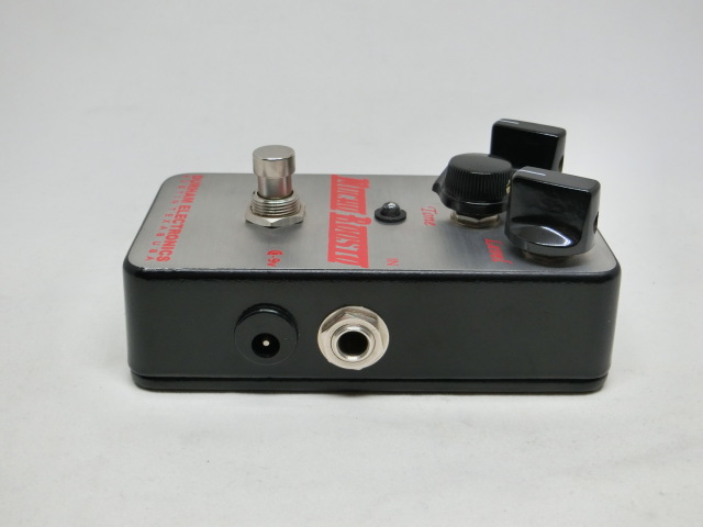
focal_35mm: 45
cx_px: 352
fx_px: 914
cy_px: 264
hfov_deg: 42.1
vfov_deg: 32.2
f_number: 4.4
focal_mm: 8
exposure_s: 1/125
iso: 160
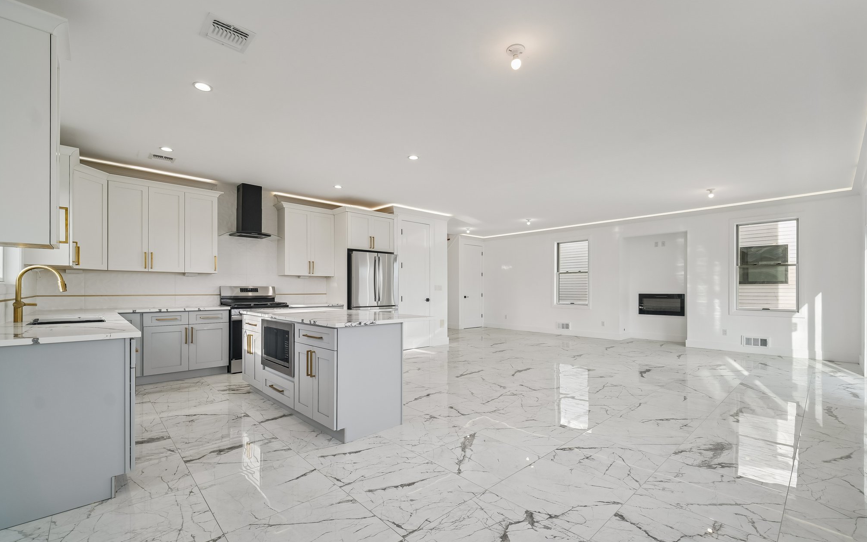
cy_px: 286
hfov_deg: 72.5
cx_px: 442
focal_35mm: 25
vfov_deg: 49.2
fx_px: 591
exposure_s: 1/80
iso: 640
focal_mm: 24
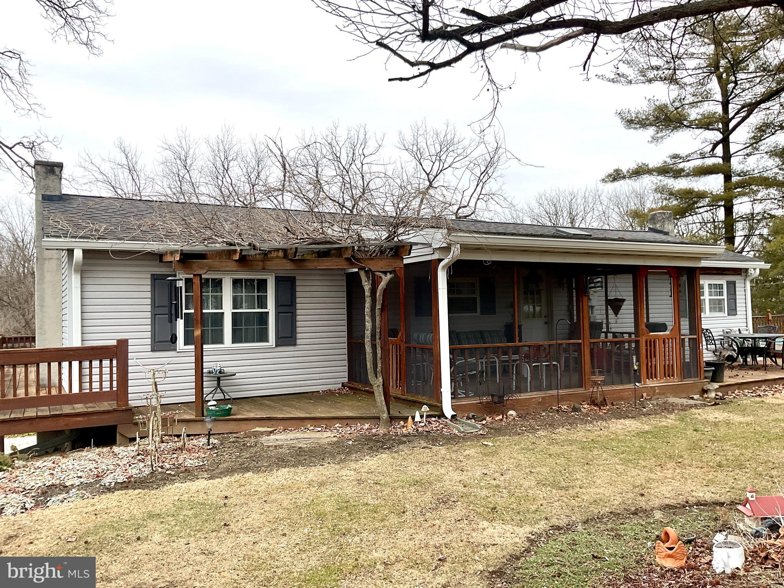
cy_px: 294
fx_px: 657
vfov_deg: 48.2
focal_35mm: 29
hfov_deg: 61.7
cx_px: 392
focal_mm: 3
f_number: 1.8
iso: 16
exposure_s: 1/842
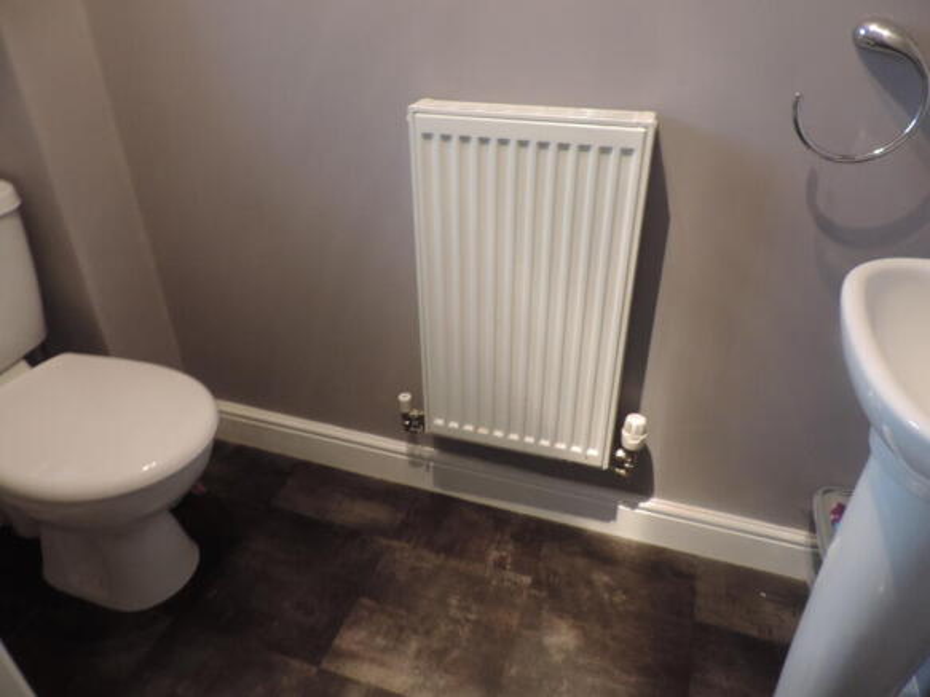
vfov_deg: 56.8
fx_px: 645
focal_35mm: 24
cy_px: 348
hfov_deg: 71.6
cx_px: 465
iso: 400
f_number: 3
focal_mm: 4.3
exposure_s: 1/25
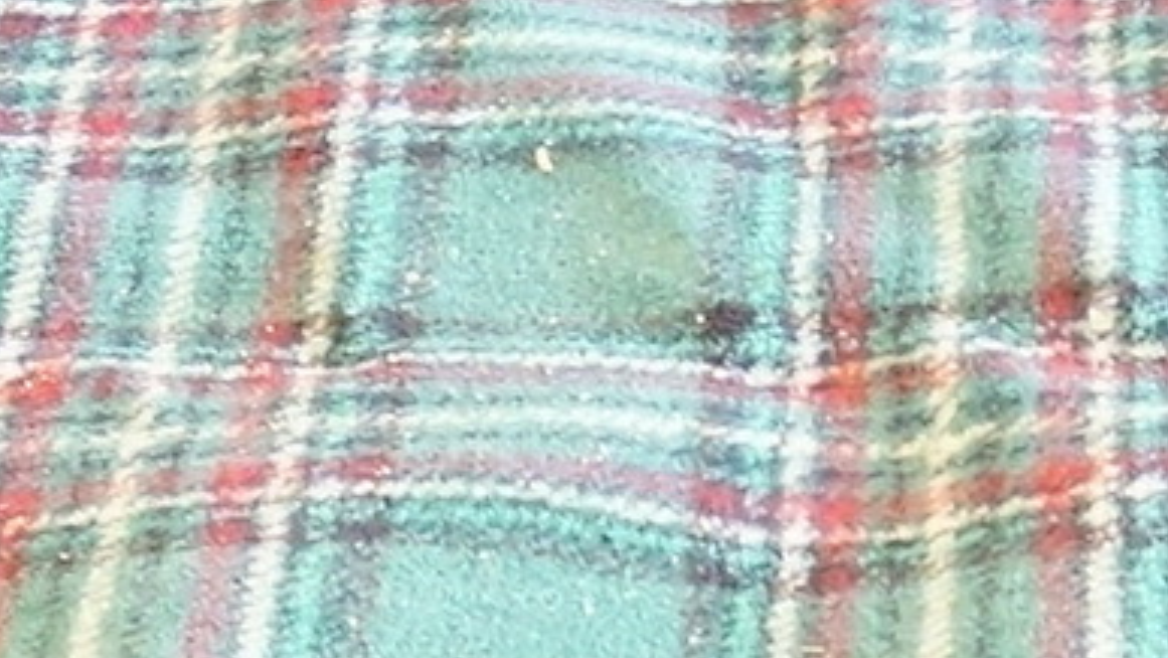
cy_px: 1702
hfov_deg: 10.5
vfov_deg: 5.7
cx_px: 1123
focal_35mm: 204
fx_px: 6320
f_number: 4
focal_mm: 24
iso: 3200
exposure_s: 1/60
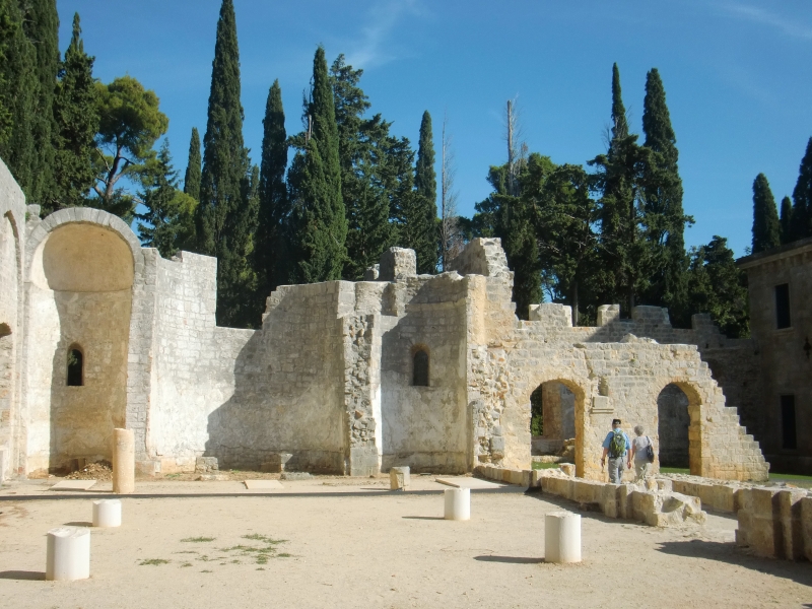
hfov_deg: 49.0
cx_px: 406
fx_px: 891
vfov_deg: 37.7
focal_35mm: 38
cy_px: 304
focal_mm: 6.66
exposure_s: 1/250
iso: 100
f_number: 8.9
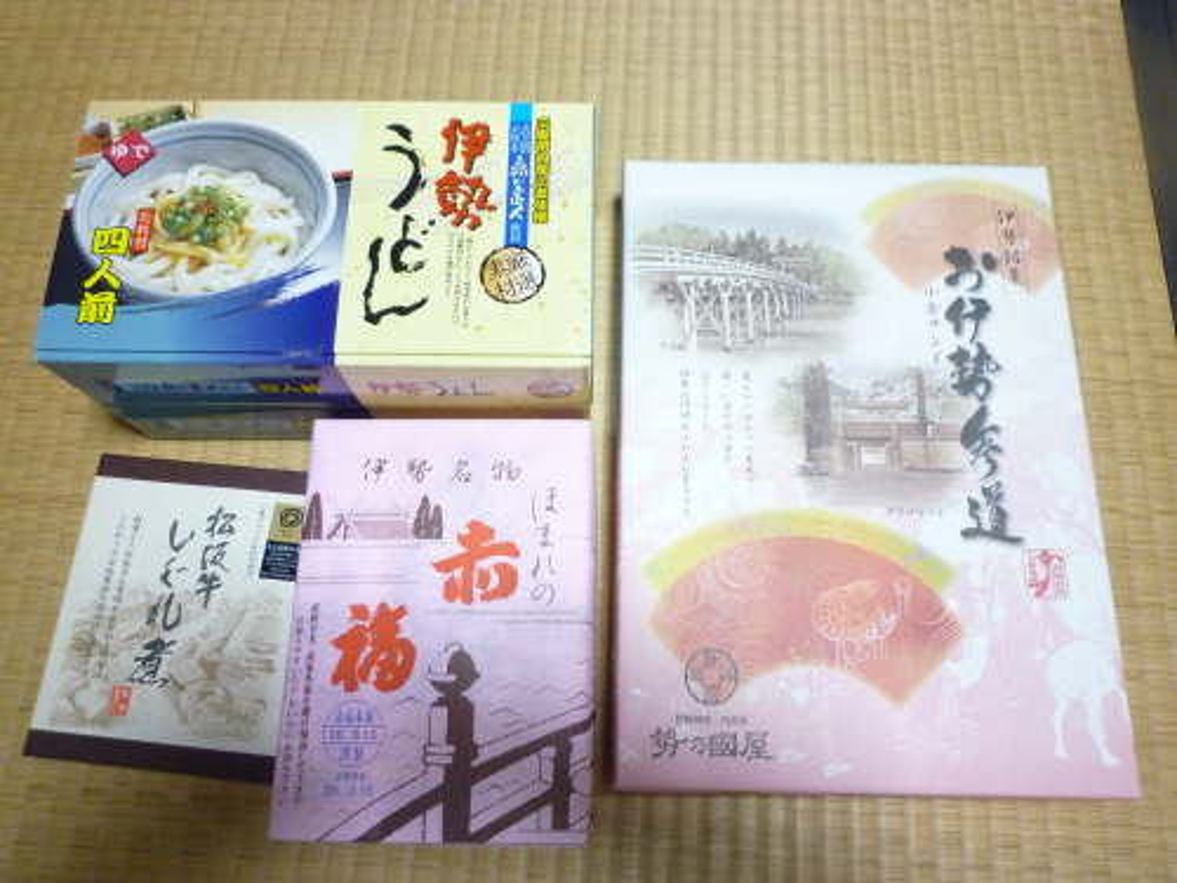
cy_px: 442
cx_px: 588
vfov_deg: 54.9
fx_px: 850
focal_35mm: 25
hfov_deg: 69.4
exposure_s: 1/13
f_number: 2.8
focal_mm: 4.4
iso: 400
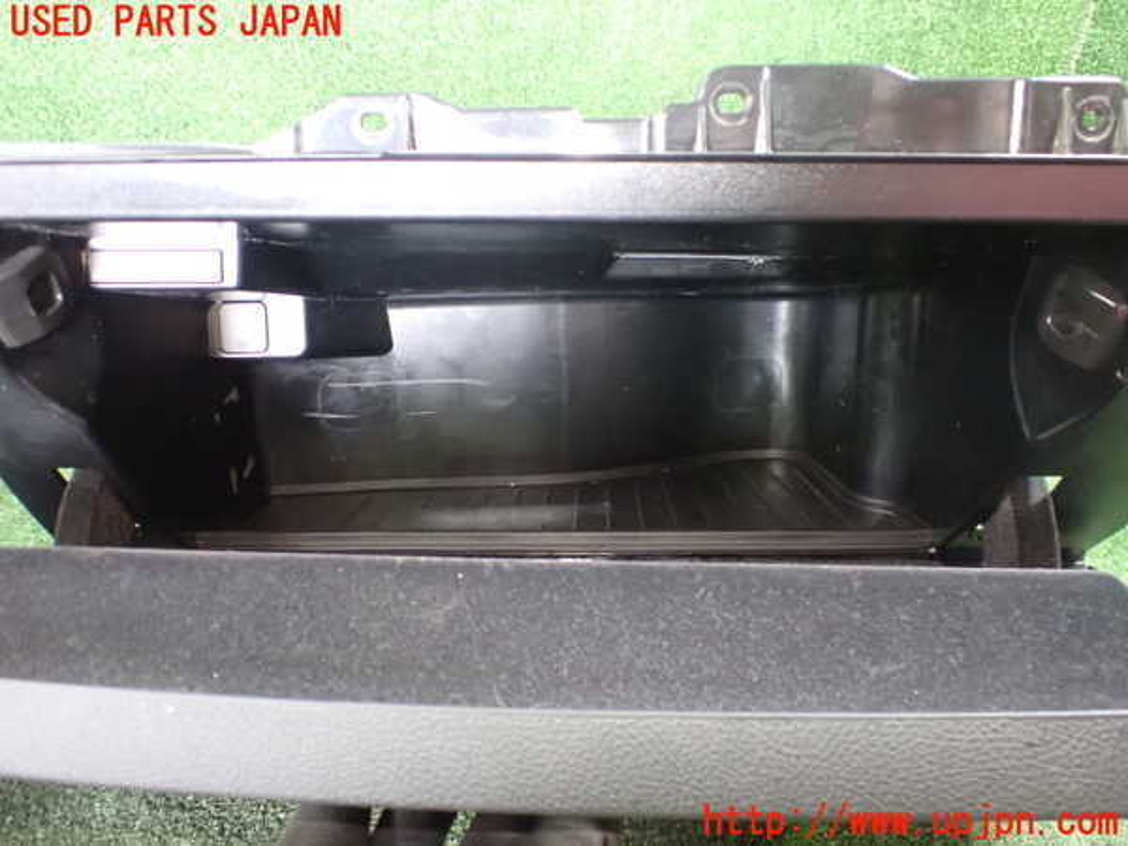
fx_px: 978
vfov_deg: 46.8
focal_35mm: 30
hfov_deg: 60.0
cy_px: 423
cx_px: 564
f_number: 2.3
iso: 1600
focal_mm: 5.4
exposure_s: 1/30
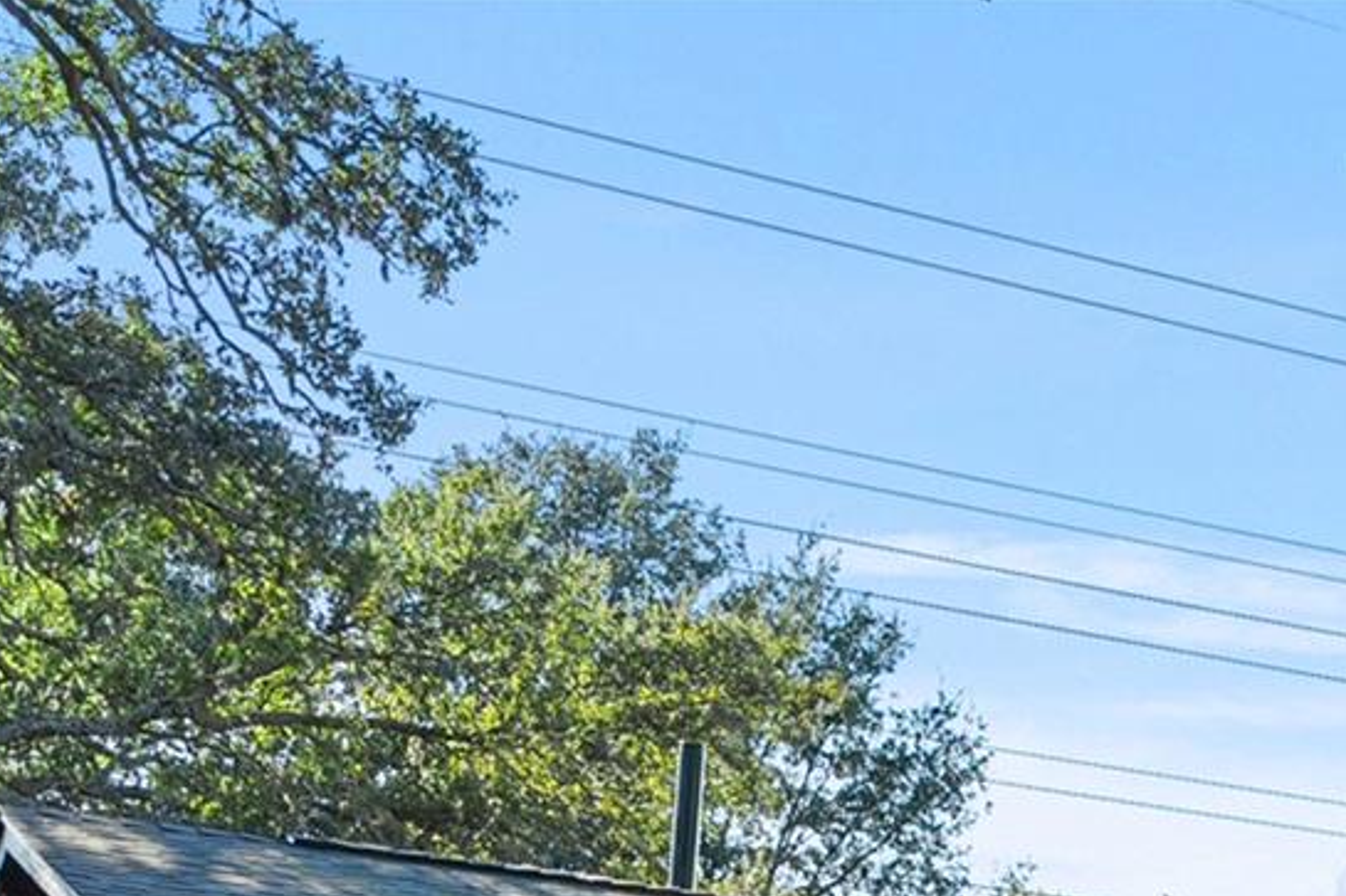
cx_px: 1825
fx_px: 3513
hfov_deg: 19.7
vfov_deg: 13.0
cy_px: 1680
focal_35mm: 94
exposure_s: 1/30
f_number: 8
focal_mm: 25
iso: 100
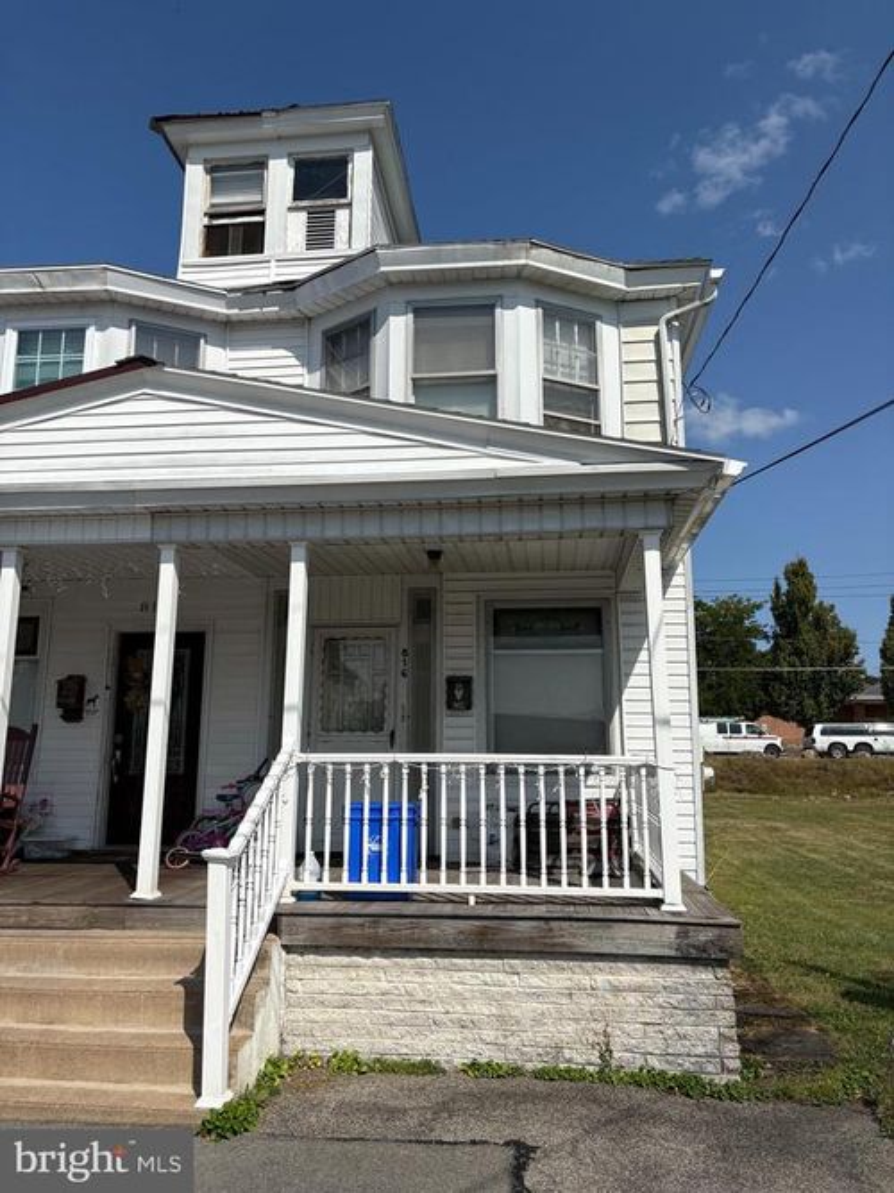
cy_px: 596
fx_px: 896
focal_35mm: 26
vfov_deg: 67.3
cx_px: 447
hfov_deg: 53.0
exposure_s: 1/6993
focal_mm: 5.96
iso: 50
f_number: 1.6
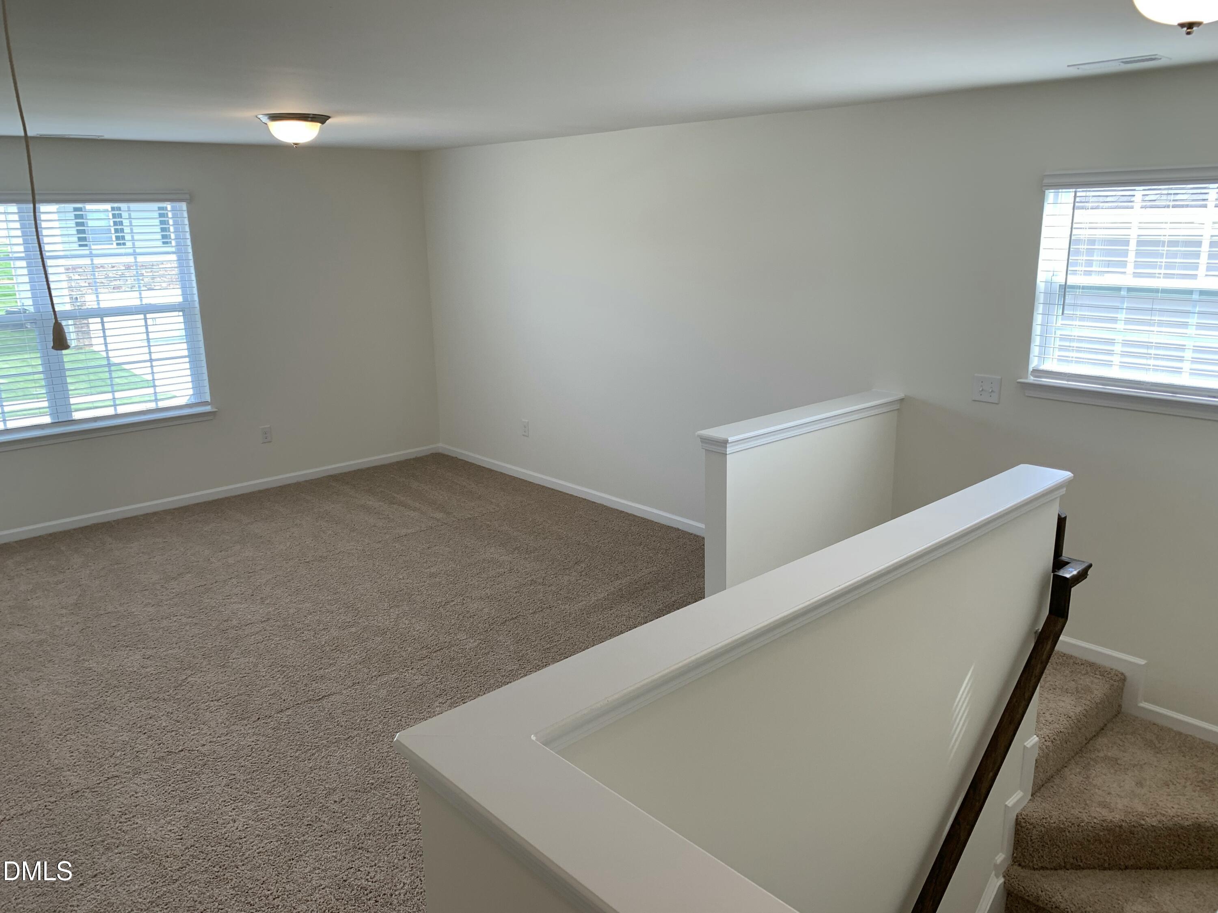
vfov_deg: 53.1
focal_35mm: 26
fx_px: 915
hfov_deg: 67.3
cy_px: 456
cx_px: 609
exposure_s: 1/120
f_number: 1.8
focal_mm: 4.25
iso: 80
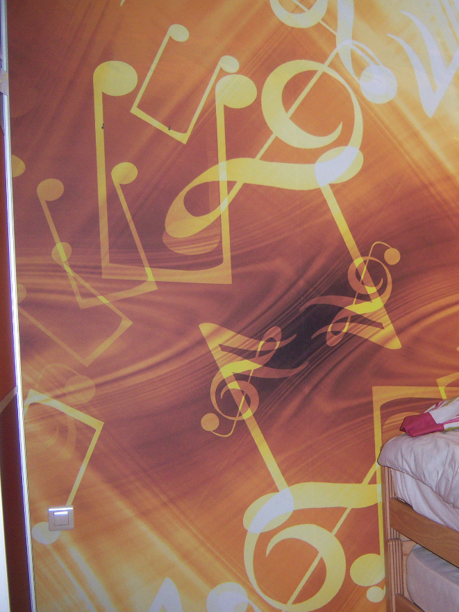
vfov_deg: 38.9
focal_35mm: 49
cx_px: 364
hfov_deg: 29.0
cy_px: 311
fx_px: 867
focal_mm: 7.5
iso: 160
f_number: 2.8
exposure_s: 1/60
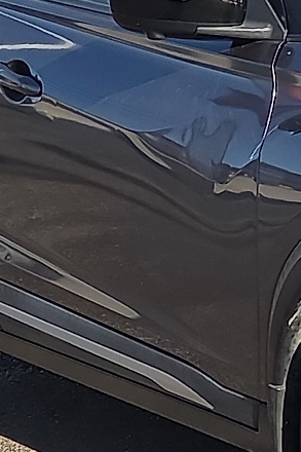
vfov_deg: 12.9
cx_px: 493
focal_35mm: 159
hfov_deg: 8.4
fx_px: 1996
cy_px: 177
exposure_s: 1/1667
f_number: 1.8
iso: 25
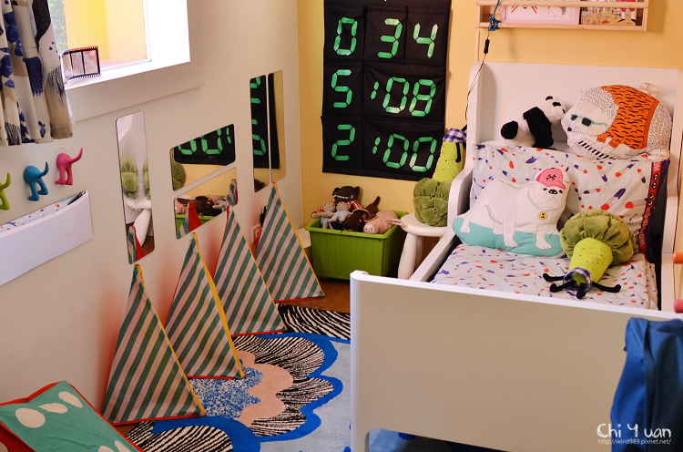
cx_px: 342
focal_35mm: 42
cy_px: 226
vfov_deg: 31.7
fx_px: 795
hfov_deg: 46.5
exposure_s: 1/100
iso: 400
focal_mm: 28
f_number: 5
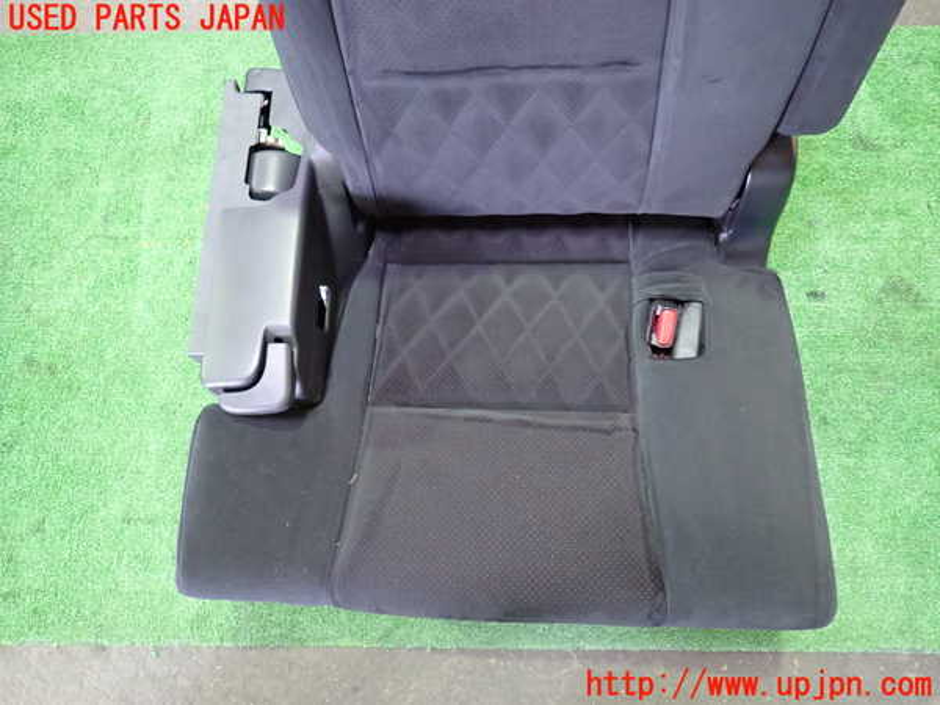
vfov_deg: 54.9
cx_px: 470
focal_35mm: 25
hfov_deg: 69.4
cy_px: 352
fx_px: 679
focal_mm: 4.5
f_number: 2
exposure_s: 1/25
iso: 800
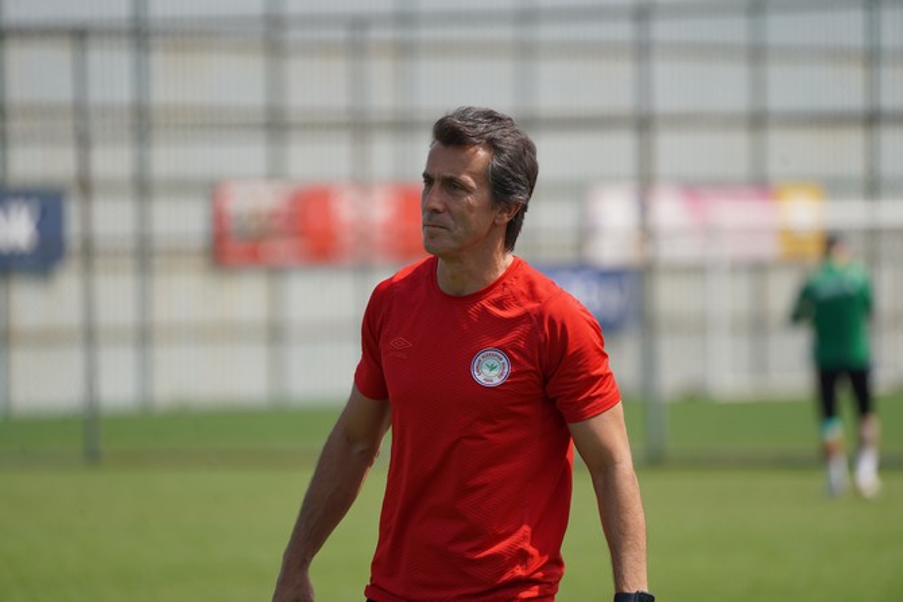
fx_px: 10035
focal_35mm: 400
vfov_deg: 3.4
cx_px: 452
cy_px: 301
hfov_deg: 5.2
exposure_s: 1/500
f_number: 5.6
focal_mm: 400
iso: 125
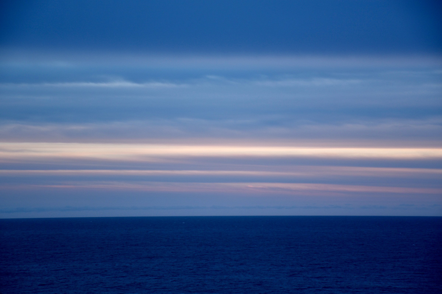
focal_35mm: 128
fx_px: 1565
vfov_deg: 10.7
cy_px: 147
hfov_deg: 16.1
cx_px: 221
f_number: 5.3
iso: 100
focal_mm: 85
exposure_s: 1/50
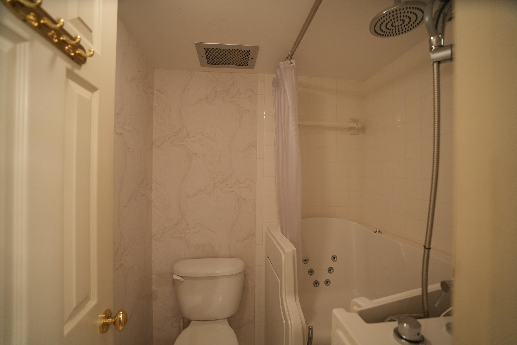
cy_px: 172
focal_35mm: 16
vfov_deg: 73.7
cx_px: 258
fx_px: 230
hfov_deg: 96.7
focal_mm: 16
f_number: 2.8
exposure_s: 1/160
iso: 3200
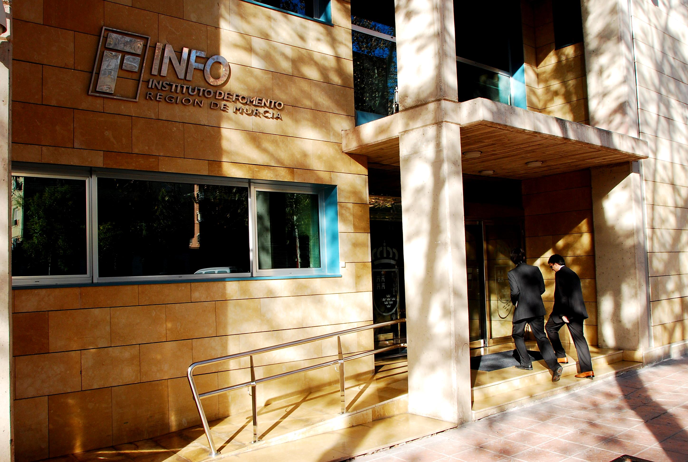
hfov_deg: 61.8
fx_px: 575
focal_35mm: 30
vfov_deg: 43.8
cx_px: 344
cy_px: 231
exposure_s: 1/160
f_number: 8
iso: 320
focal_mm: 20
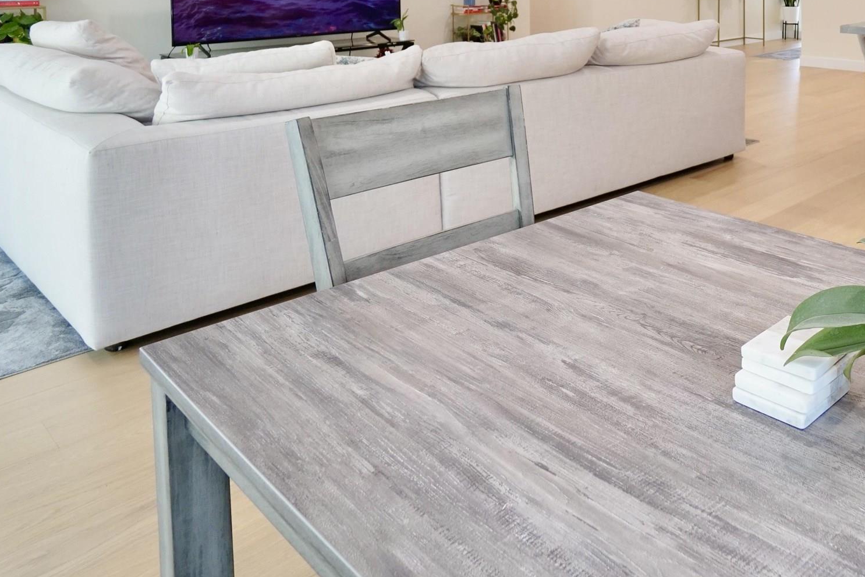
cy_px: -9
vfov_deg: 37.5
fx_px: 745
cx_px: 768
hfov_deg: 53.3
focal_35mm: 31
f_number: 4
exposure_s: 1/60
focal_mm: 10
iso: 500
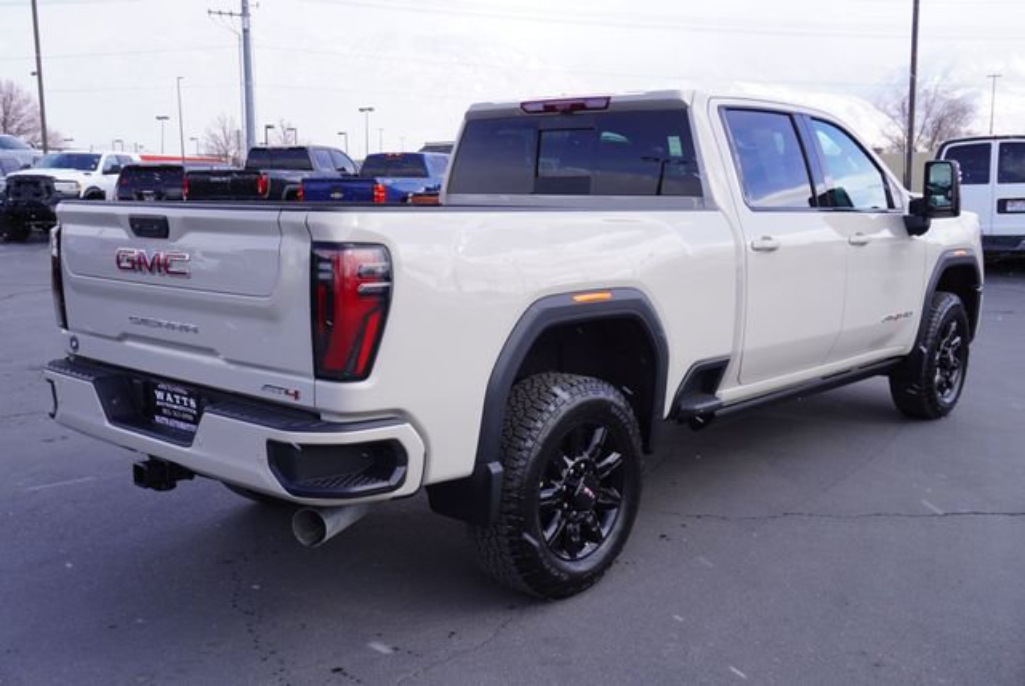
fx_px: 1026
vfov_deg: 36.9
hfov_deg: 53.1
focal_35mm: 36
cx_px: 512
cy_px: 343
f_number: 8
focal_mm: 24
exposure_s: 1/125
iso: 100
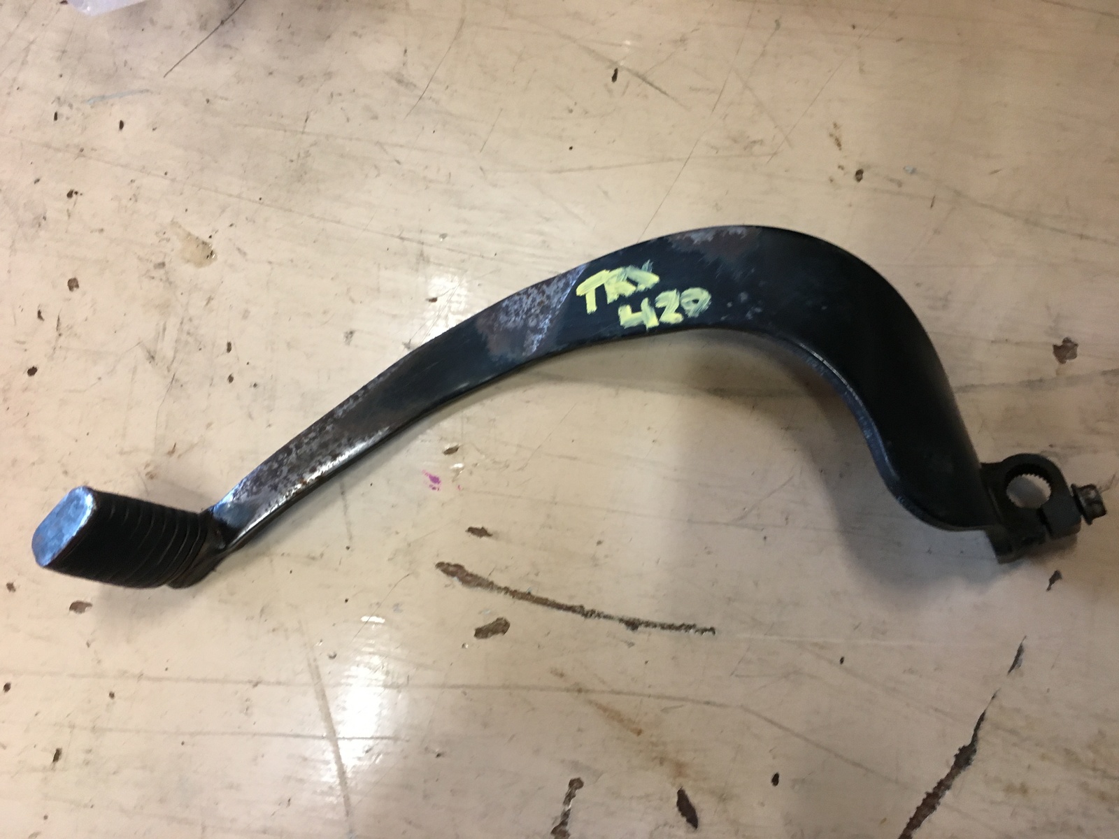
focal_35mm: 29
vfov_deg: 48.2
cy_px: 420
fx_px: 937
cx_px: 560
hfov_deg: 61.7
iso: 160
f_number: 2.2
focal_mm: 4.15
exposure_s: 1/33
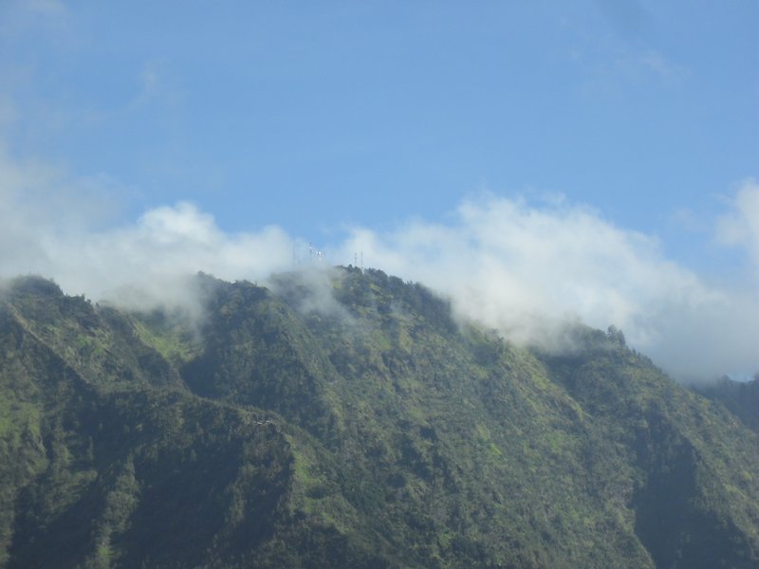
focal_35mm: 113
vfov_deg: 13.1
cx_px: 380
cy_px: 284
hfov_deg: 17.4
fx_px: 2478
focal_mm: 18.6
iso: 100
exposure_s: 1/500
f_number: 5.2
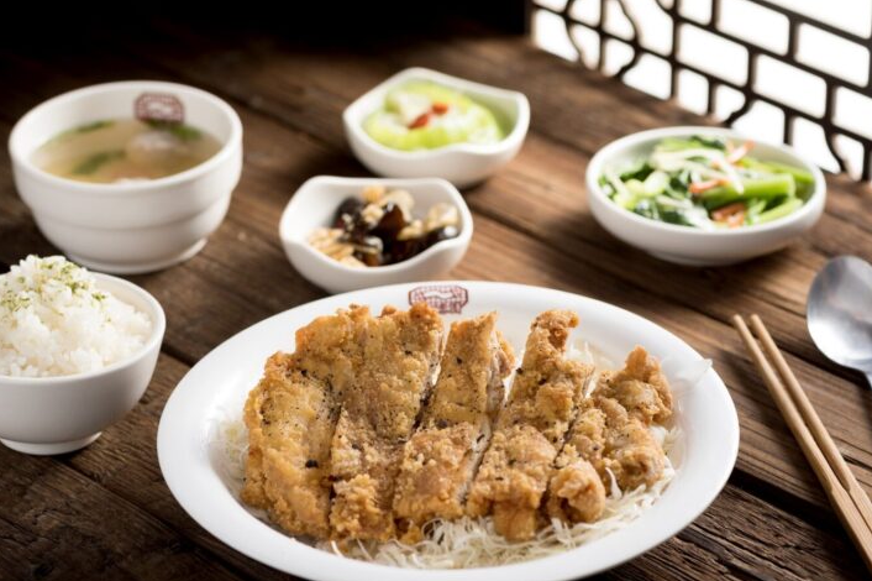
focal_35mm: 119
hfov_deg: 17.2
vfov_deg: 11.5
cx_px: 408
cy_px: 305
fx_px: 2881
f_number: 7.1
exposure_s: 1/125
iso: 100
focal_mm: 105
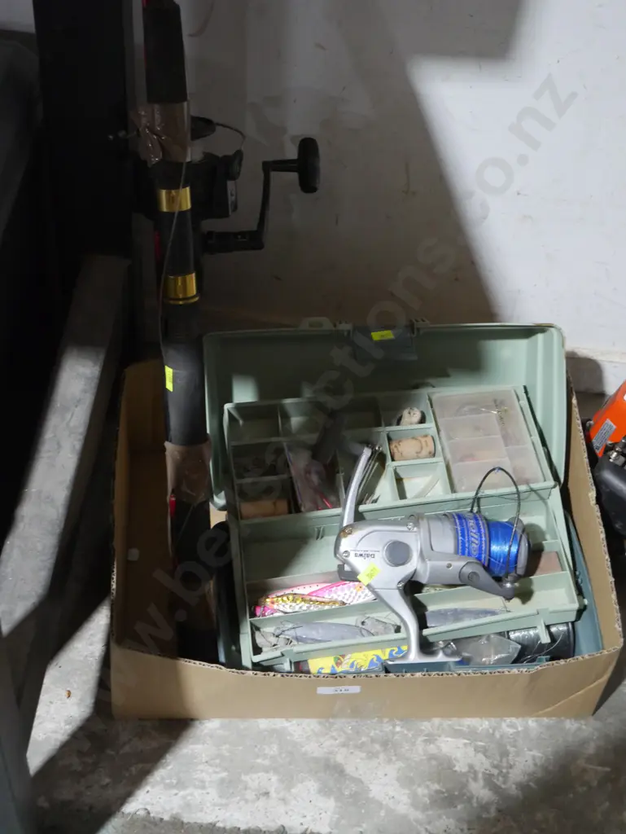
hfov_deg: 25.3
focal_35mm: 58
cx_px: 313
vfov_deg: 33.2
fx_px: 1397
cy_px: 417
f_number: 5.4
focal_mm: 29
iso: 2500
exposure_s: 1/60
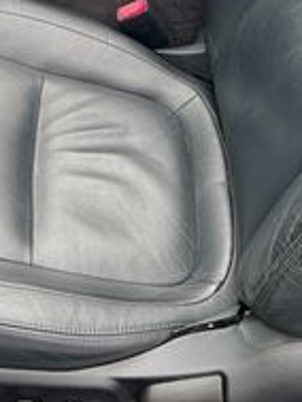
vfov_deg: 21.8
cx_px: 117
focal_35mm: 88
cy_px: 49
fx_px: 1022
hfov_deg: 16.8
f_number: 1.5
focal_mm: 5.7
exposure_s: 1/143
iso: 32
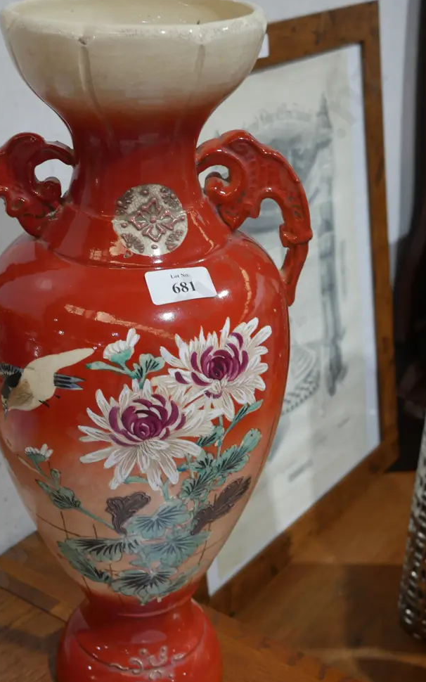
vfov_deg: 36.3
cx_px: 160
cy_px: 355
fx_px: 1041
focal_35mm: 56
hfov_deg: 23.1
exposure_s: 1/60
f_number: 5.3
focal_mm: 25
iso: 400
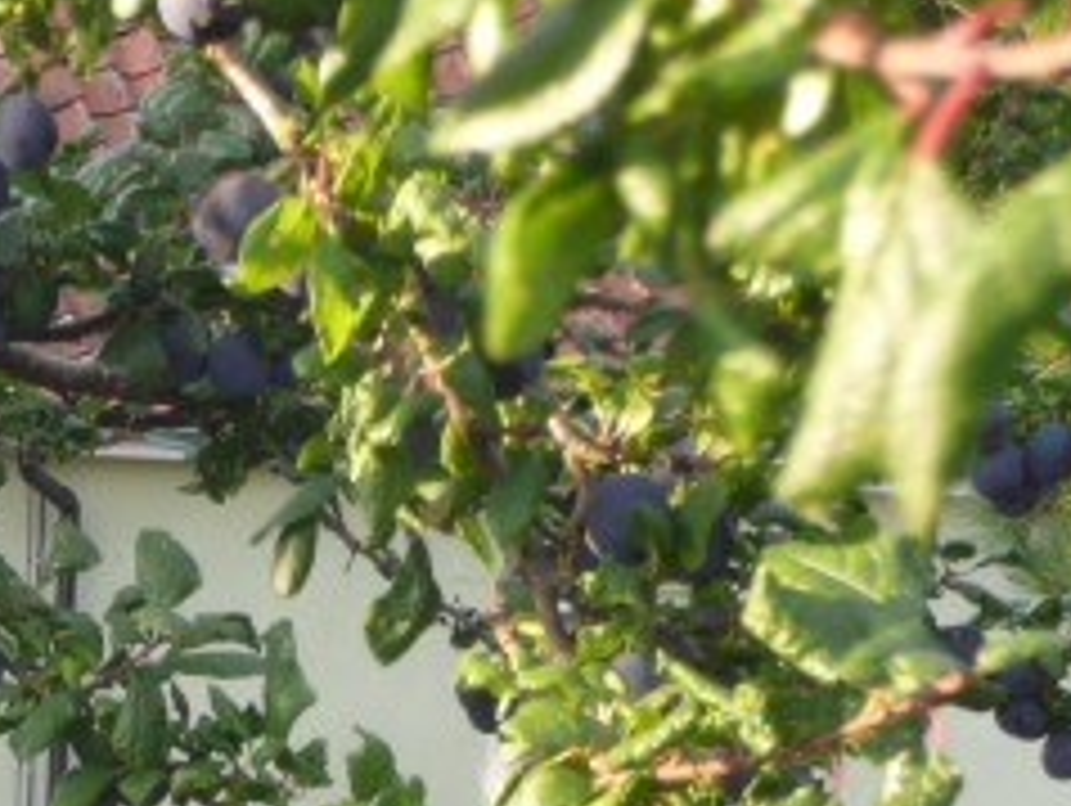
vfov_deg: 7.3
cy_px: 955
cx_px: -176
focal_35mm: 203
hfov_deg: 9.6
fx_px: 6287
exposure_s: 1/30
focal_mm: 13.7
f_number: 4.7
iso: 100
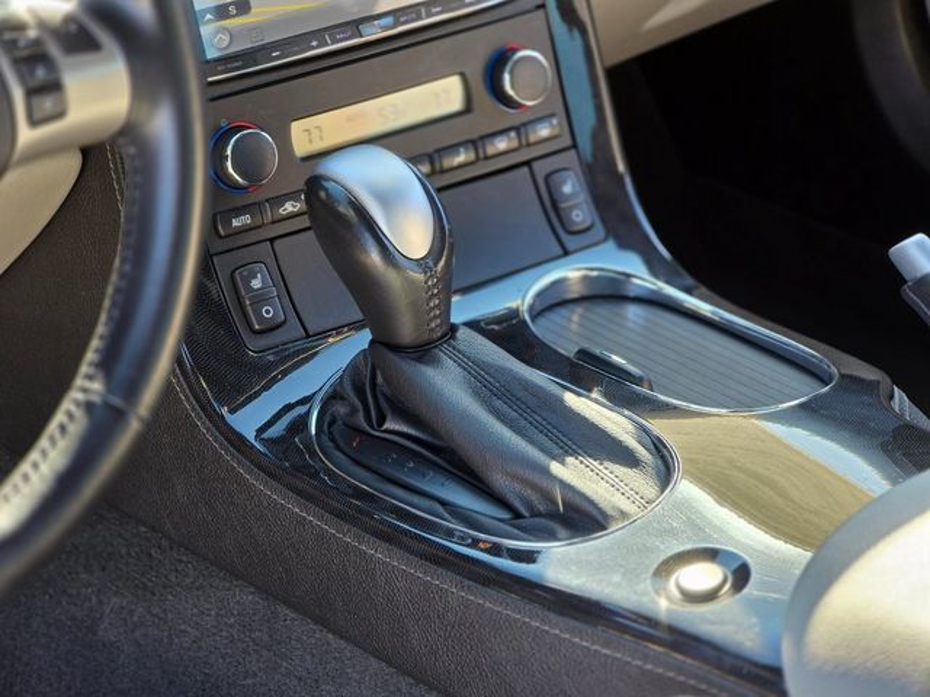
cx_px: 465
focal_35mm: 115
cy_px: 348
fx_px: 3090
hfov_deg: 17.1
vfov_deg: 12.9
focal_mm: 18.6
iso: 125
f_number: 3.4
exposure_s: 1/120
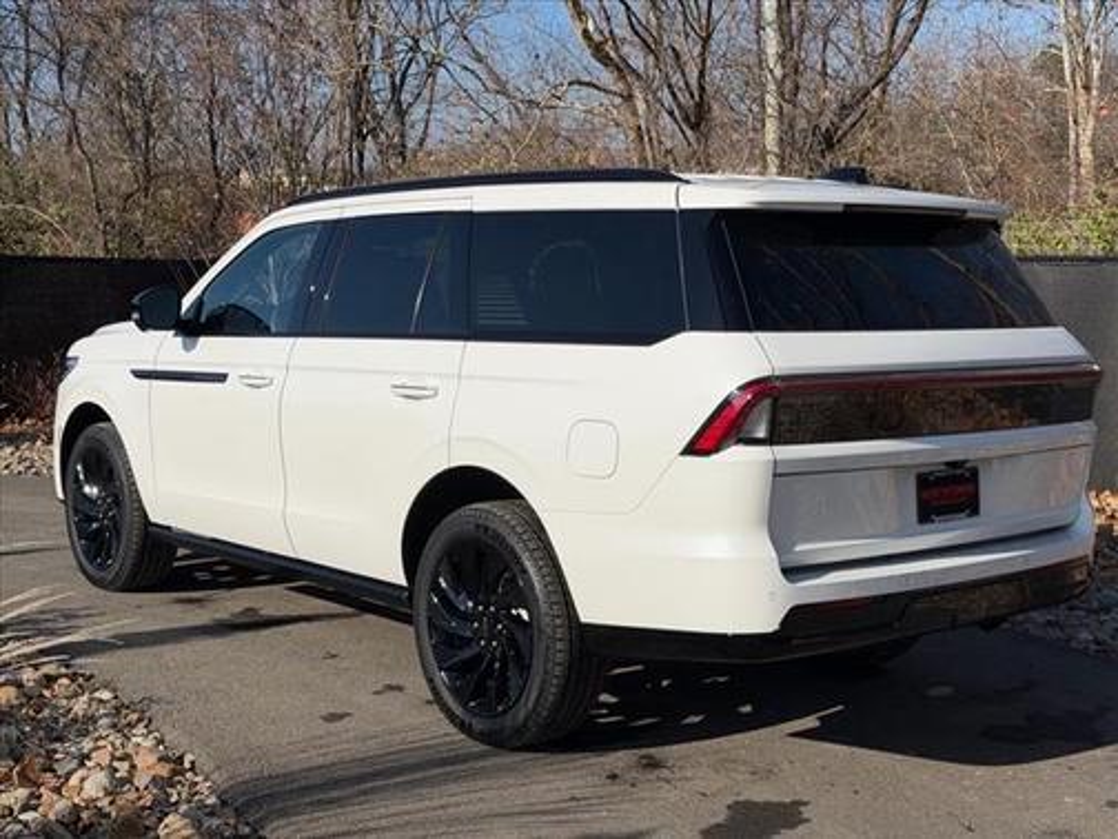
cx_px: 559
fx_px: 1550
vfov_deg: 30.3
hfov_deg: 39.7
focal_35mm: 48
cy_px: 420
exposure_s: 1/11364
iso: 64
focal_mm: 6.76
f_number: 1.78
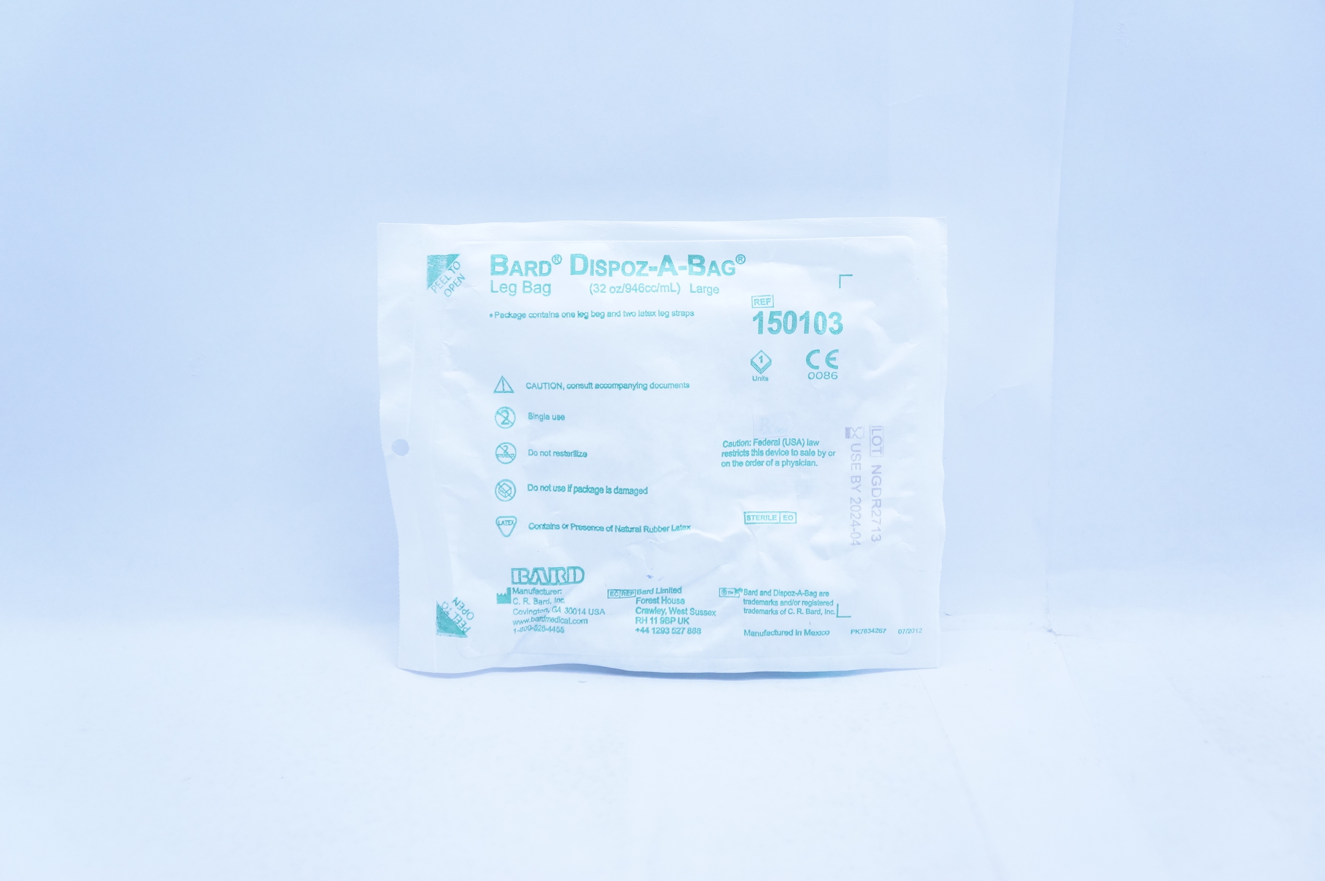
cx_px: 662
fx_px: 1710
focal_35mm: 46
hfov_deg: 42.4
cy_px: 440
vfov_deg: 28.9
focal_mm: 31
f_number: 4
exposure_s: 1/250
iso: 800
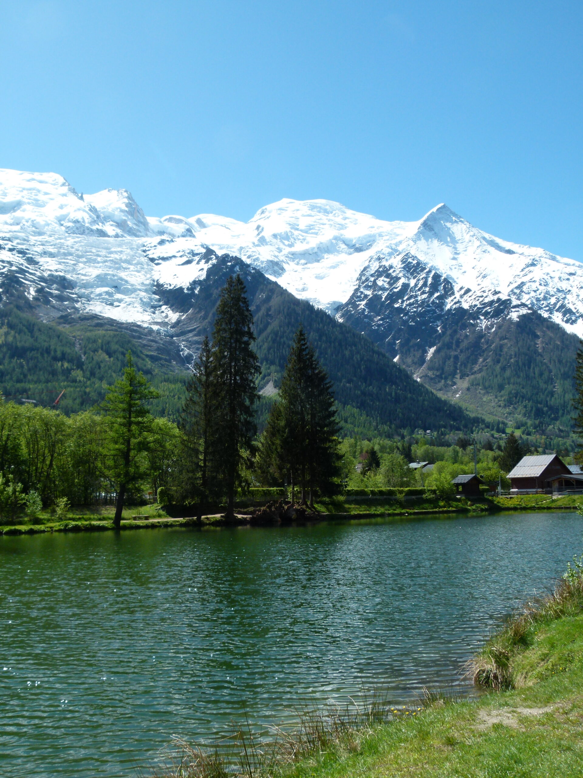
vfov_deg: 56.8
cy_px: 389
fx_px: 719
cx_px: 292
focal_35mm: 32
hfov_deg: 44.2
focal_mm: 5.7
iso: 100
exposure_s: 1/800
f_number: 4
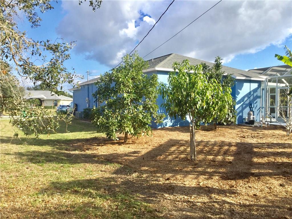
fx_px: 261
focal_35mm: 31
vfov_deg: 45.4
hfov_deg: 58.4
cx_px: 146
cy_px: 110
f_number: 2.4
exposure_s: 1/799
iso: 25
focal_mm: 3.3
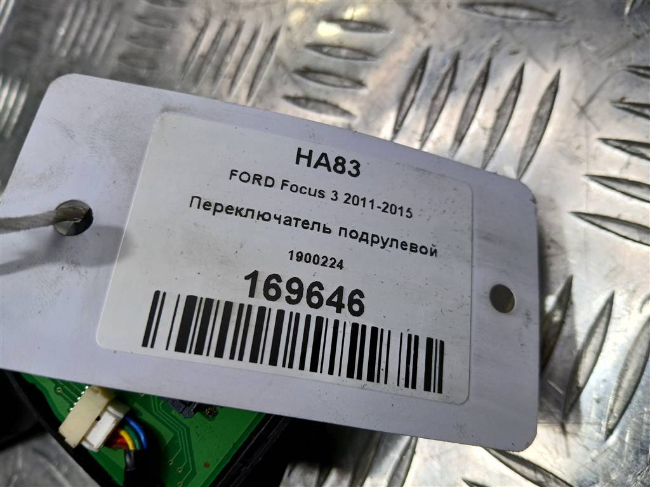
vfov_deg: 53.1
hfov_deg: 67.3
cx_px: 325
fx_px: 488
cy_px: 244
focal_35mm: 26
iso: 20
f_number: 1.8
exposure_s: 1/106
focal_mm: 3.98
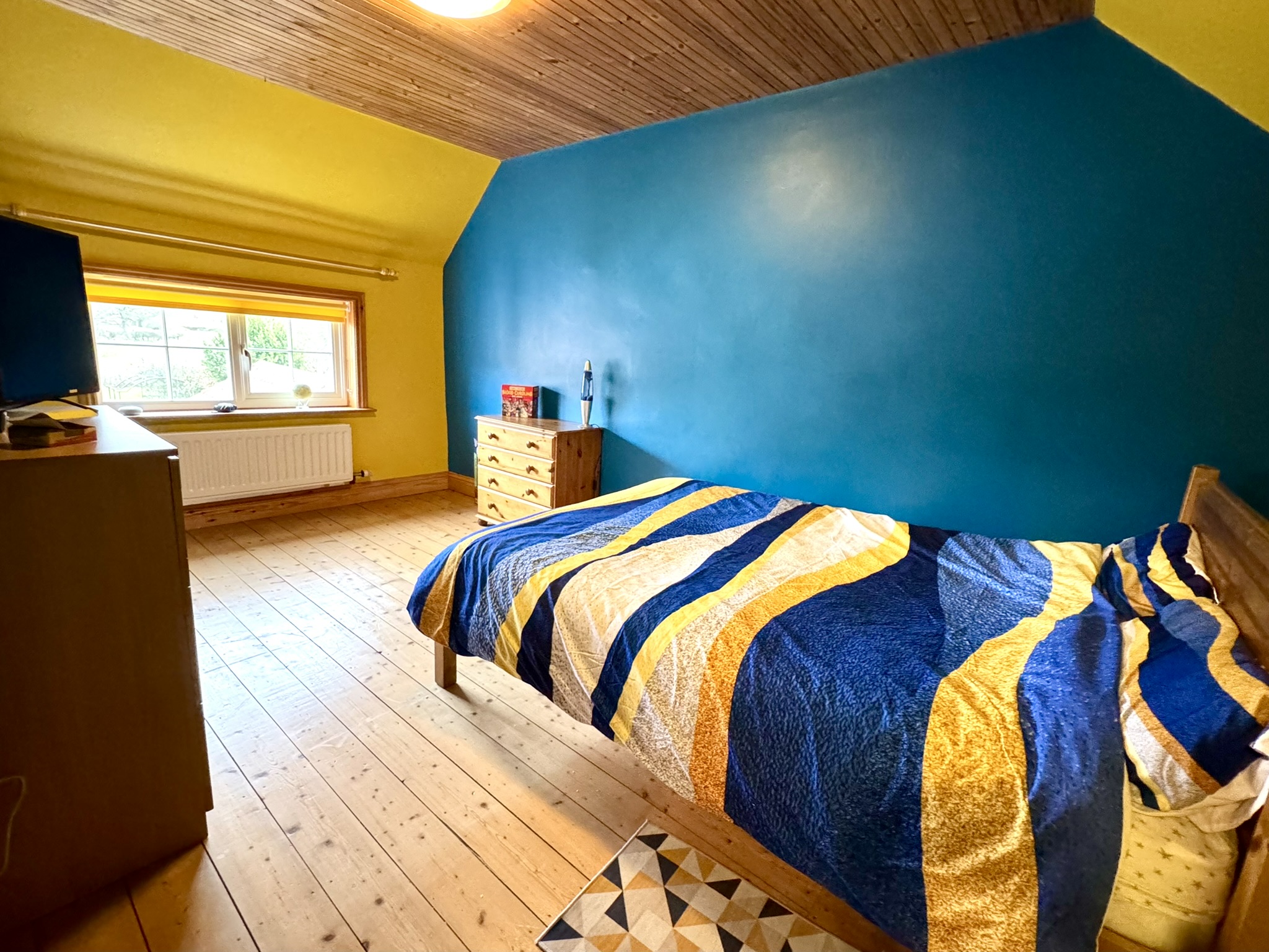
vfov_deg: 85.7
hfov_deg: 102.1
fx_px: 513
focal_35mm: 14
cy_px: 476
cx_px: 634
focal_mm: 2.22
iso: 1000
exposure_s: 1/60
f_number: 2.2
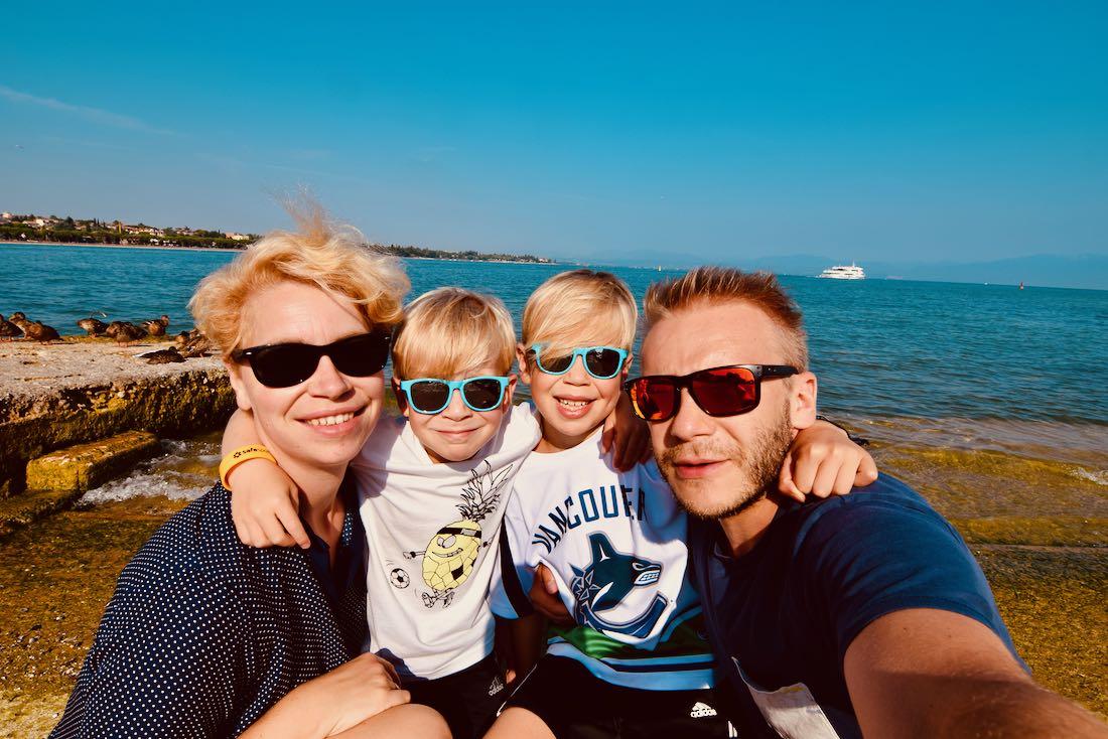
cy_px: 370
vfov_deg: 67.4
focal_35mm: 18
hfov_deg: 90.0
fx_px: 554
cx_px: 554
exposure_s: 1/400
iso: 200
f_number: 10
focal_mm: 12
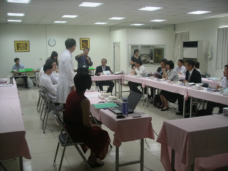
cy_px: 86
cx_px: 114
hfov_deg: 50.1
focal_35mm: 37
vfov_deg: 38.7
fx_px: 244
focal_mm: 7.8
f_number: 2.8
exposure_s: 1/40
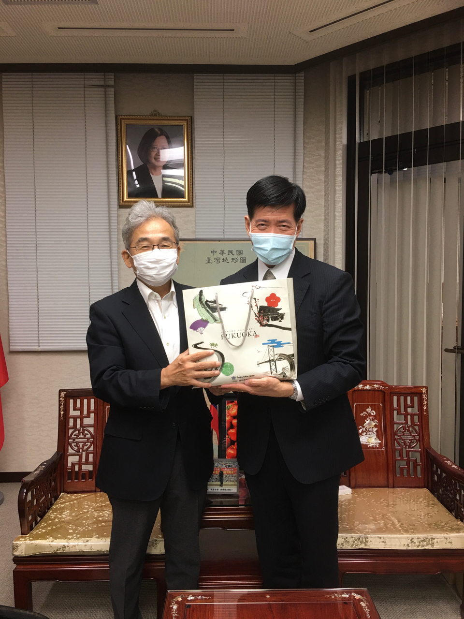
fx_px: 518
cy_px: 310
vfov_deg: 61.7
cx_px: 232
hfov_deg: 48.2
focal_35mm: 29
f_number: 2.2
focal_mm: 4.15
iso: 25
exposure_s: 1/15
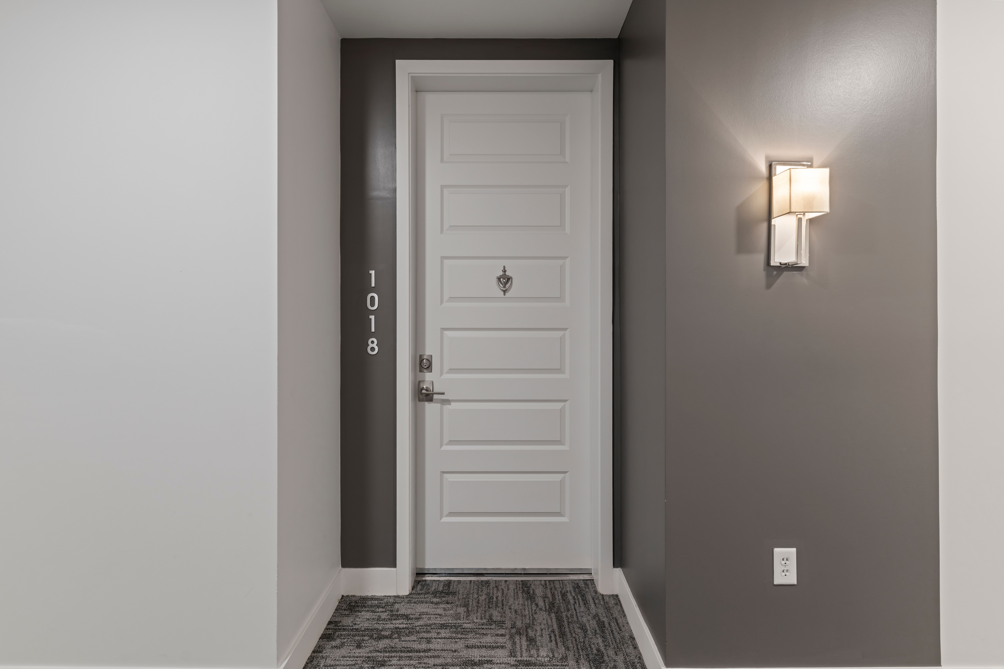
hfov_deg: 93.3
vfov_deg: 70.4
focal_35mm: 17
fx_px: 474
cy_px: 334
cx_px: 502
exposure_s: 1/2
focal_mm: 17
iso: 200
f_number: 8
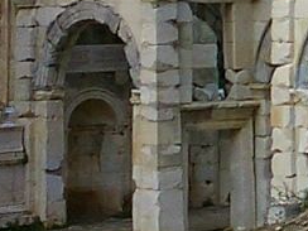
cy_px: -40
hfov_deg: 9.5
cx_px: 617
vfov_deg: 7.6
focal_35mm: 194
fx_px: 1726
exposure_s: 1/800
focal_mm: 5.6
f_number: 3.5
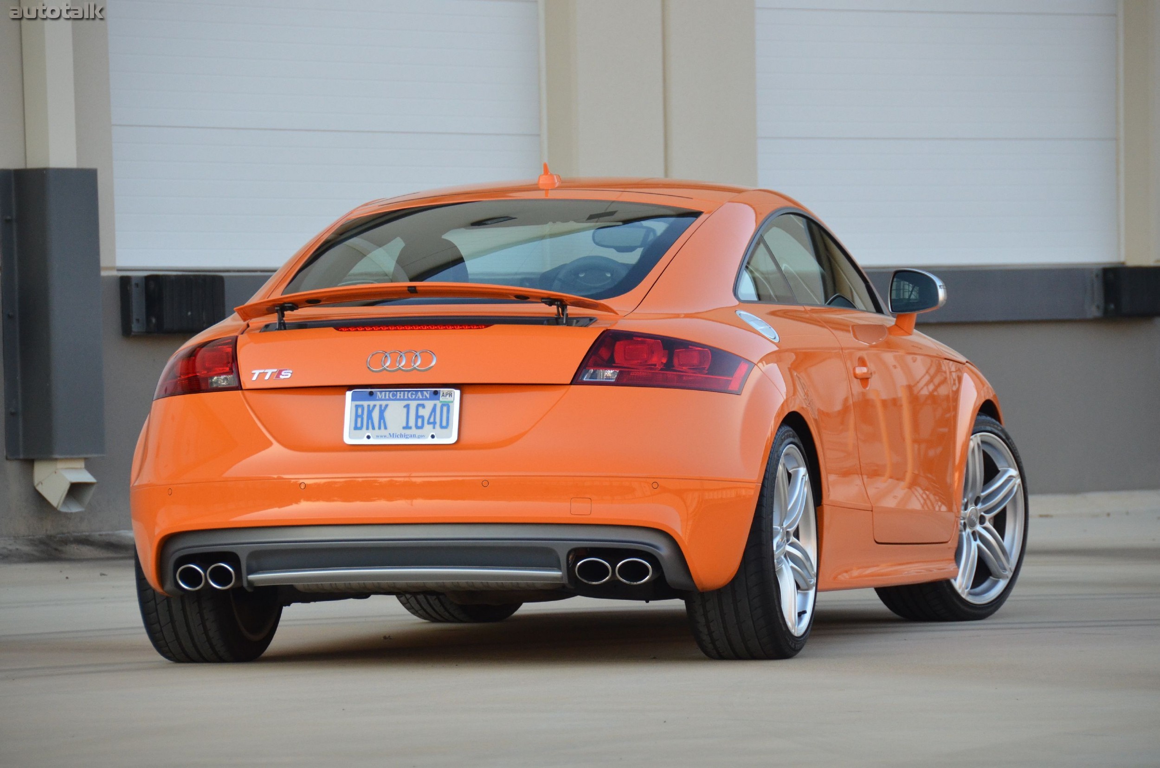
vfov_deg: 6.8
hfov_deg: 10.2
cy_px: 384
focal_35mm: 202
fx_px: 6512
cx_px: 580
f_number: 5.6
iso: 1250
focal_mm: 135
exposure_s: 1/500
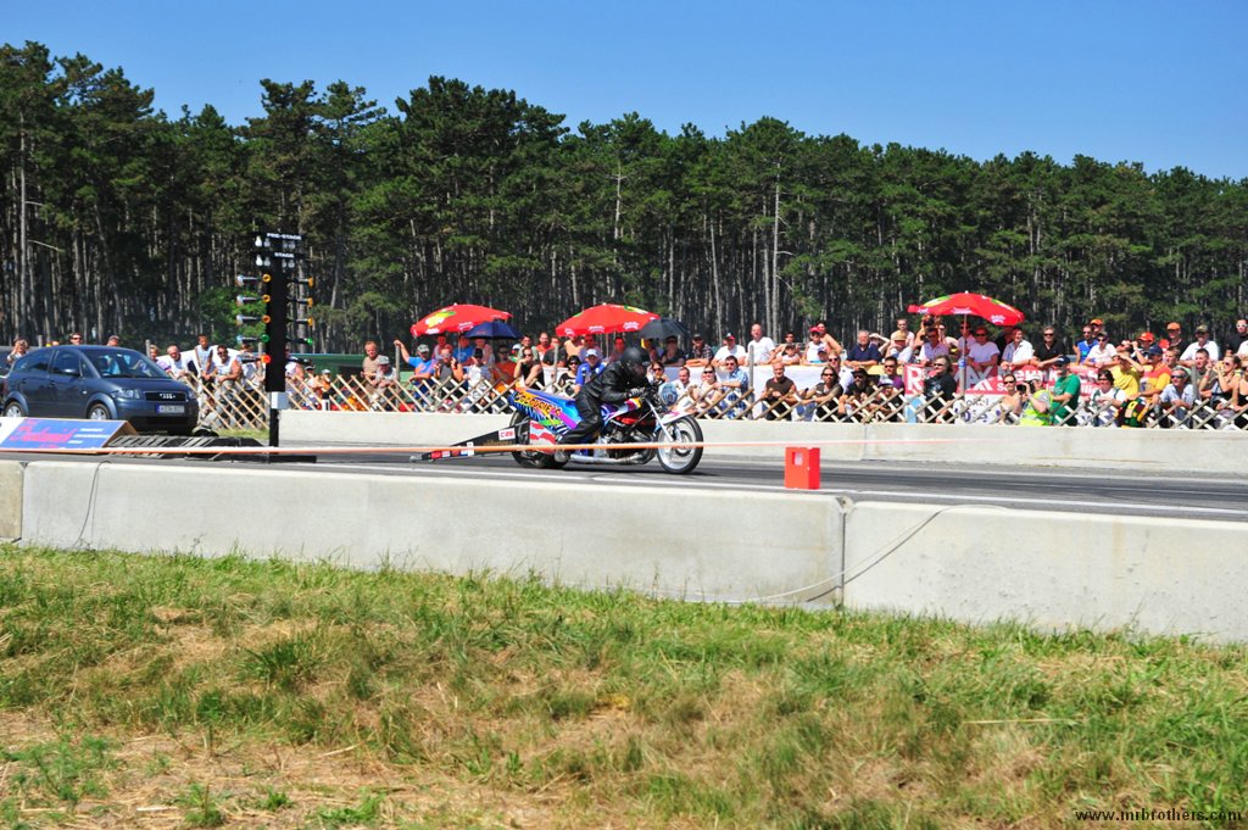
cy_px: 415
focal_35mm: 70
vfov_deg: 19.4
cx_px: 624
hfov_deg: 28.9
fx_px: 2425
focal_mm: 70
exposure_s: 1/1000
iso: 200
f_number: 6.3
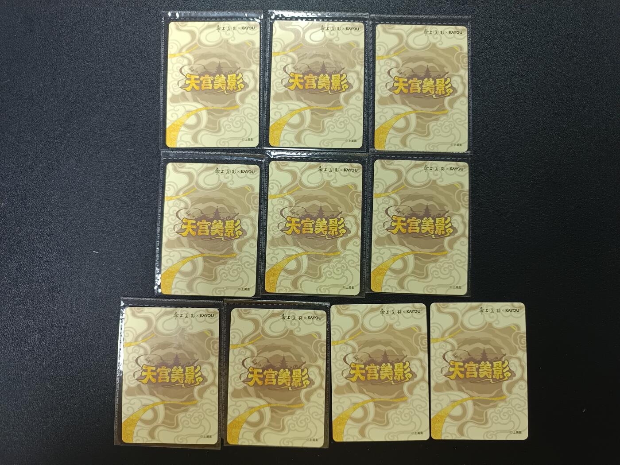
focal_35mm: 24
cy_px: 232
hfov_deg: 71.6
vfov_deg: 56.8
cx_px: 310
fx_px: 430
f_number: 1.7
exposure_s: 1/50
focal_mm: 5.31
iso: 874
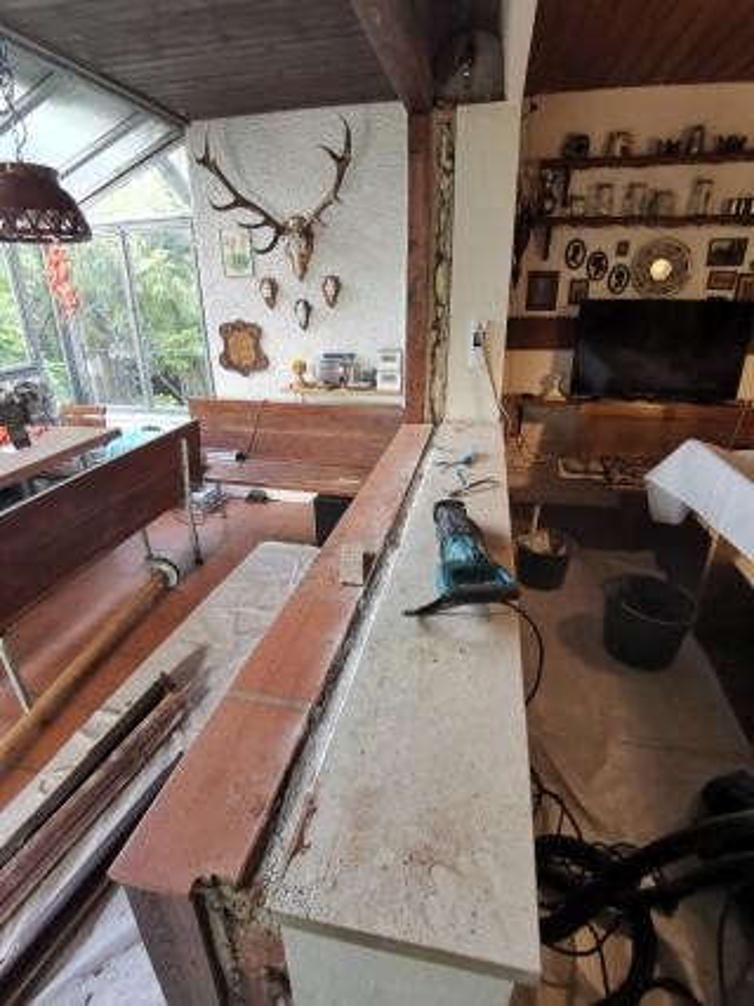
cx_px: 377
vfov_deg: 91.0
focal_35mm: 17
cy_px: 503
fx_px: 494
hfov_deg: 74.7
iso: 320
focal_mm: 2.26
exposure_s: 1/100
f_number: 2.2
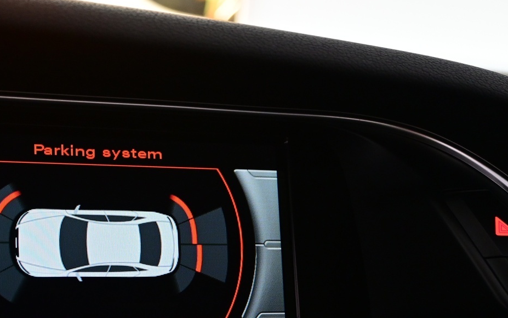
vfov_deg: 17.7
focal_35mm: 73
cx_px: 144
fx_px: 1017
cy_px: 209
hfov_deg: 27.7
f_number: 4.5
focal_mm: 27.5
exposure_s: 1/40
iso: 1400
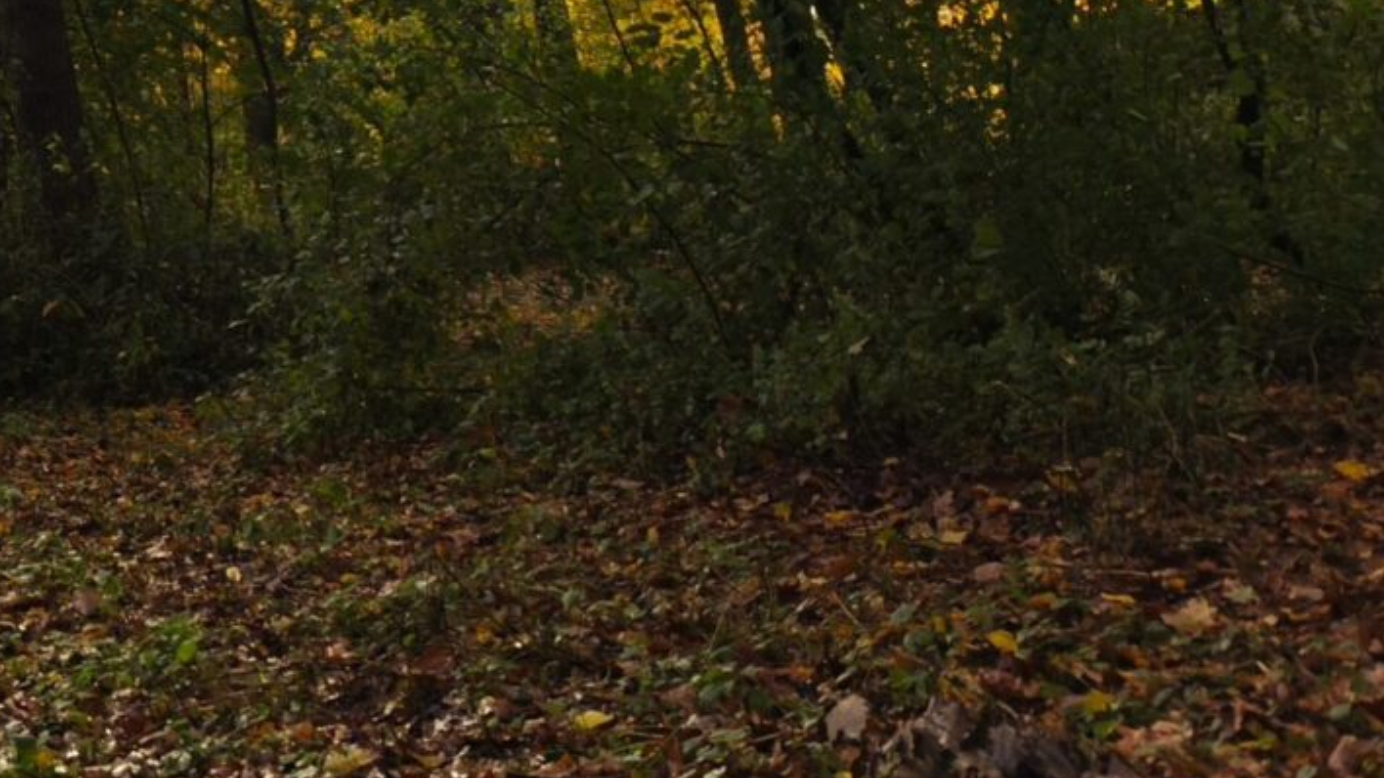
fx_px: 2495
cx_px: -461
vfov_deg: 15.9
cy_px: -481
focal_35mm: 68
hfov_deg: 26.0
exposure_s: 1/99.9
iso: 100
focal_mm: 6.18
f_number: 1.65
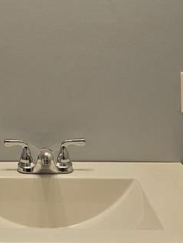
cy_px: 69
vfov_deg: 24.5
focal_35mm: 79
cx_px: 2
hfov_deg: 18.2
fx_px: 556
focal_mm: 5.4
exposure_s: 1/120
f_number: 1.8
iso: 50
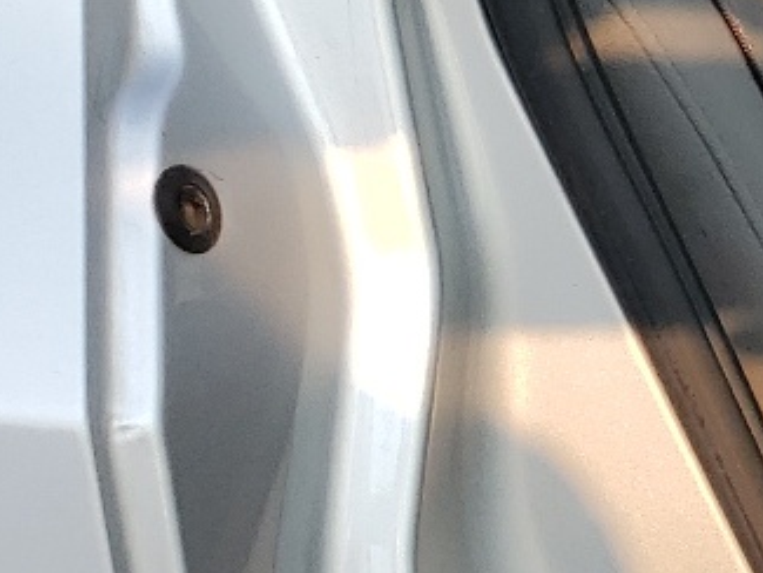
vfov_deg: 11.5
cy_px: 89
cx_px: 1749
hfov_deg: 12.5
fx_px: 2822
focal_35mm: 128
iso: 50
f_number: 1.5
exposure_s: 1/1111
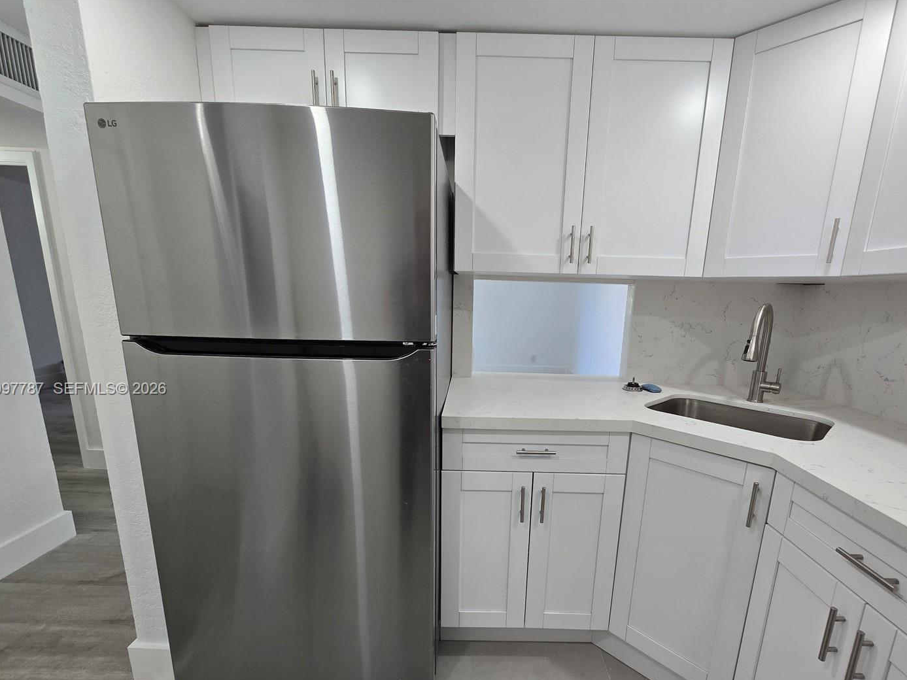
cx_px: 486
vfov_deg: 81.2
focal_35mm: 15
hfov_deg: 98.0
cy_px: 390
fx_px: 393
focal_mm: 2.2
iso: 64
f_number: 2.2
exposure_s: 1/60
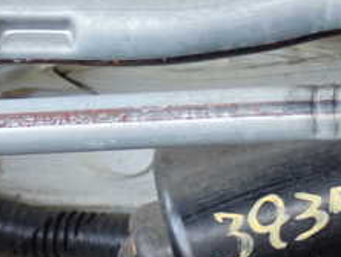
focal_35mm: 135
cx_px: 450
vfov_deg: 11.0
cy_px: 179
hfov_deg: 14.0
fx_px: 1331
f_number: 3.2
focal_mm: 9.01
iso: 250
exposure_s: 1/50
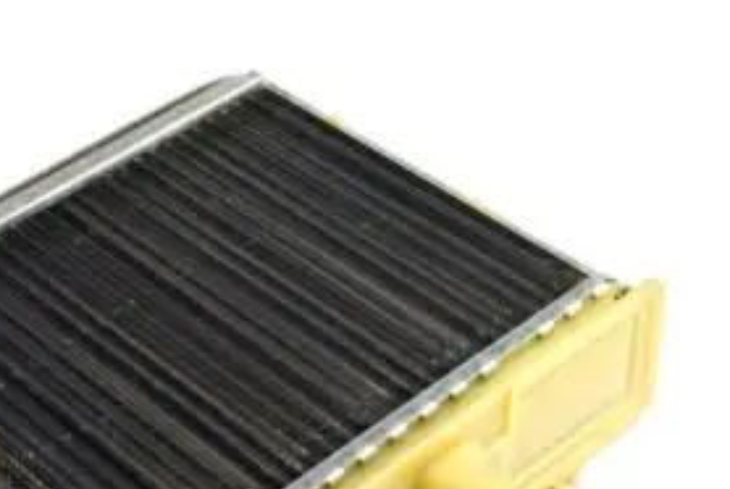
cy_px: 389
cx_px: 234
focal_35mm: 87
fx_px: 1762
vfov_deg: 15.7
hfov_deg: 23.3
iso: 800
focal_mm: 35
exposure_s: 1/30
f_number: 13
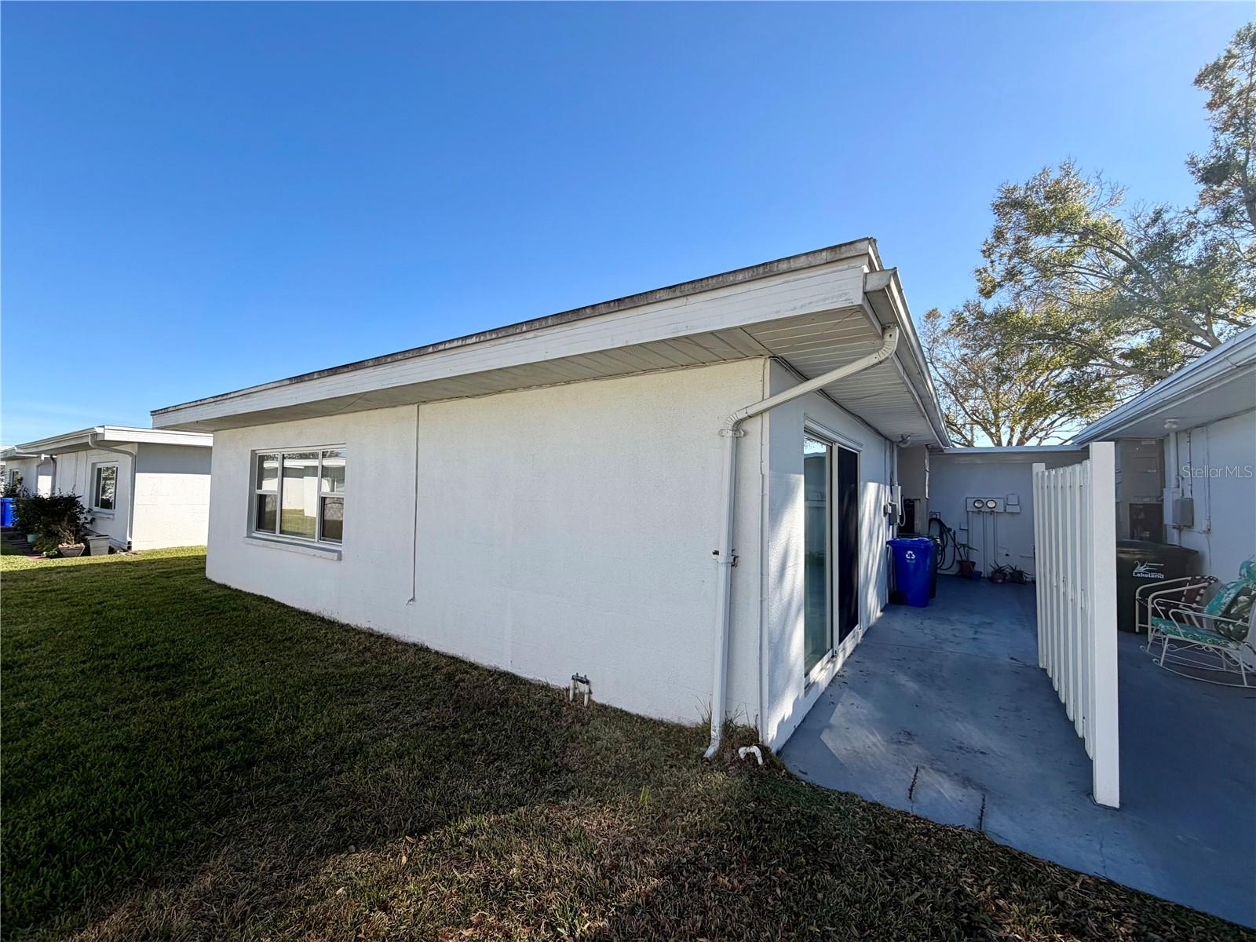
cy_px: 471
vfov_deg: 85.7
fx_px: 508
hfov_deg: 102.1
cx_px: 628
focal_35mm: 14
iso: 32
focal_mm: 2.22
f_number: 2.2
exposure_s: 1/770
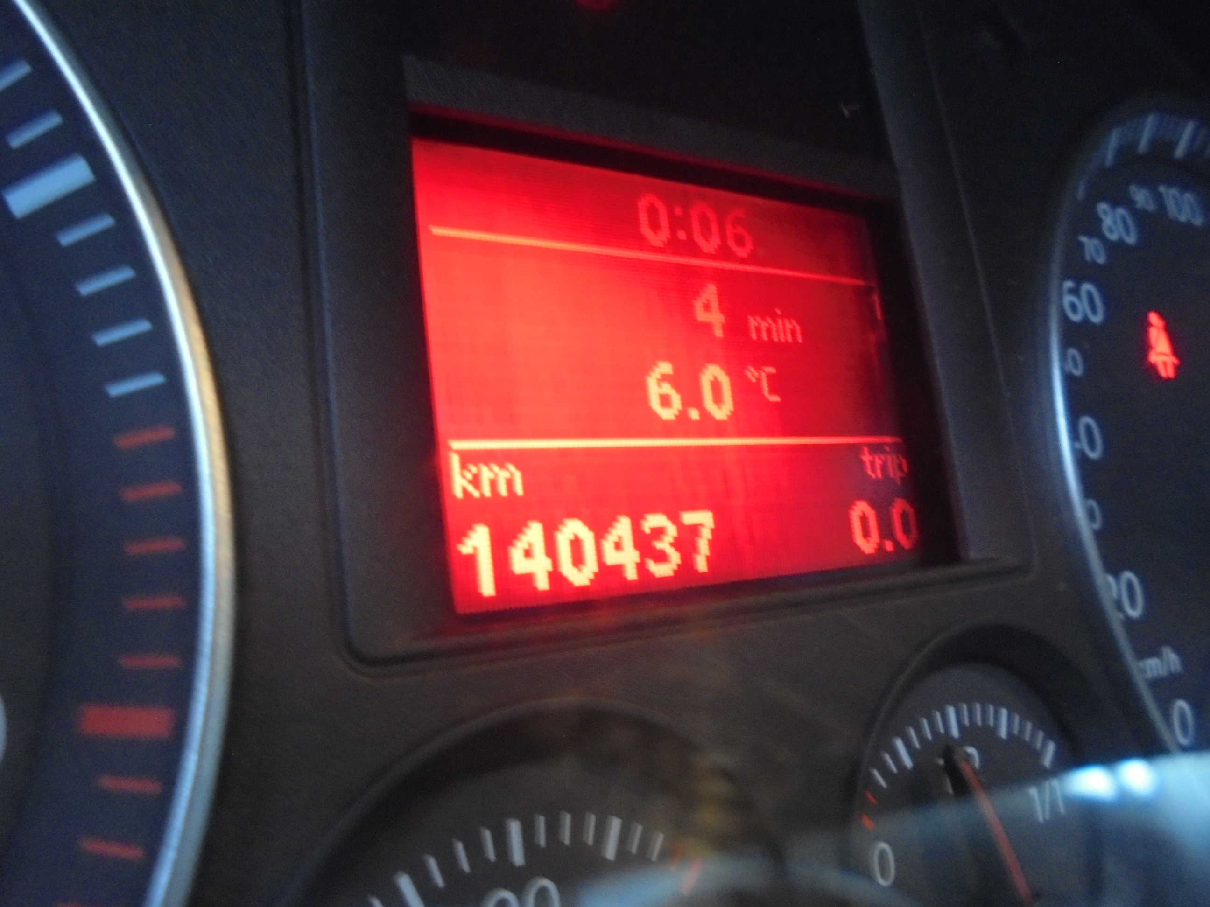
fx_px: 909
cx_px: 605
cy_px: 454
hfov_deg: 67.3
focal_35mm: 26
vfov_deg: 53.1
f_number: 3.5
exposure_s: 1/10
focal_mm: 4.6
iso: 400
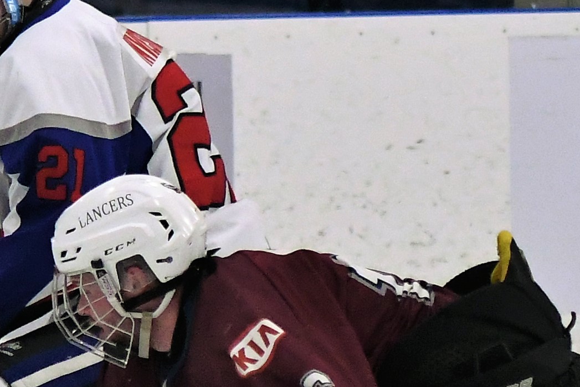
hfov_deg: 7.2
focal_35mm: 283
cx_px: -114
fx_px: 4559
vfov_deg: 4.8
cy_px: 395
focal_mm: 70
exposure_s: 1/1000
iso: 3600
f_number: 2.8
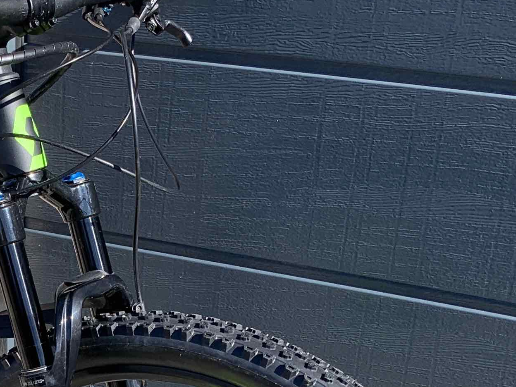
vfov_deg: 17.0
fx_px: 1252
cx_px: -24
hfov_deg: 22.2
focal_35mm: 84
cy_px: 428
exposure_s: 1/1163
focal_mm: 4.25
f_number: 1.8
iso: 25
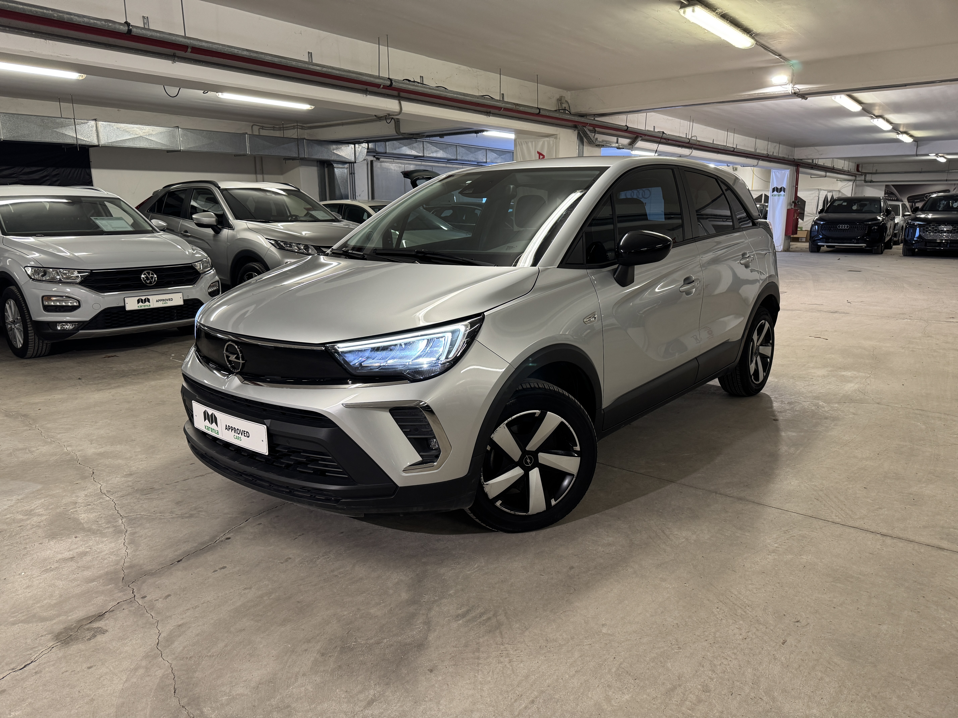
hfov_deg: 71.6
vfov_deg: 56.8
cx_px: 479
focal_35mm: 24
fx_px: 664
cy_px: 359
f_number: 1.78
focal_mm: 6.76
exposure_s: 1/50
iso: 160
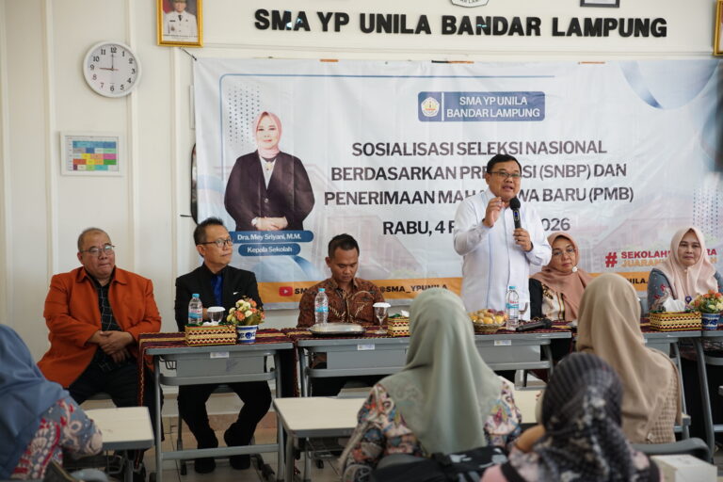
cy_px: 241
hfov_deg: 34.5
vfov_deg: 23.4
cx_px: 362
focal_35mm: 58
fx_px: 1165
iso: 640
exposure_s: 1/100
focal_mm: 58
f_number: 2.8
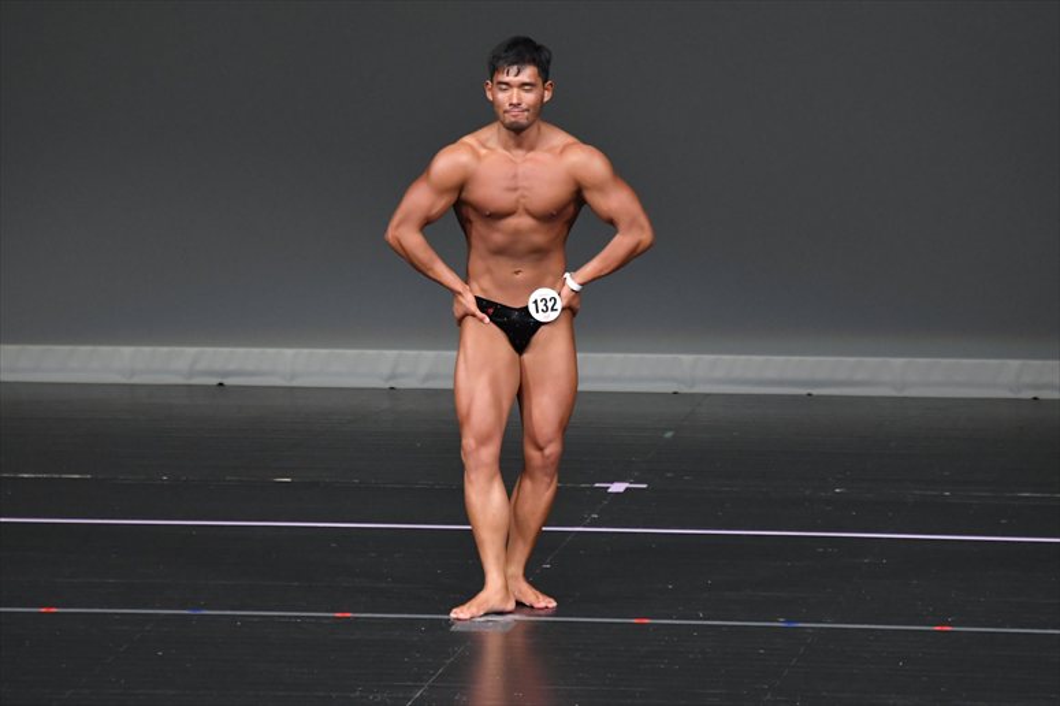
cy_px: 353
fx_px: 10154
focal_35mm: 345
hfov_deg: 6.0
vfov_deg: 4.0
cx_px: 530
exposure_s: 1/400
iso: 4000
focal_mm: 230
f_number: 5.6
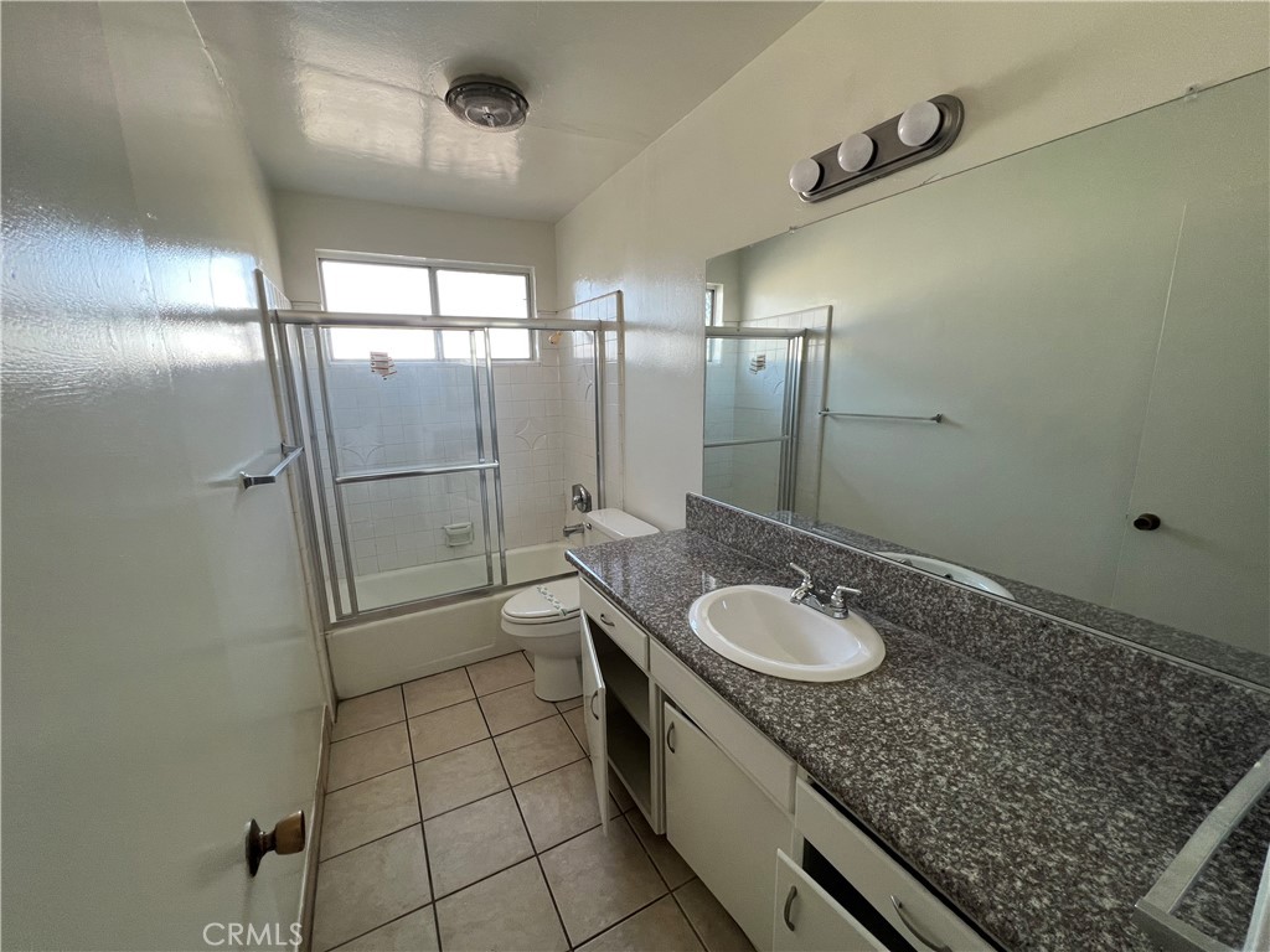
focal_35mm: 13
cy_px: 476
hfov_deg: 106.2
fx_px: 477
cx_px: 635
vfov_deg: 89.9
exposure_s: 1/99
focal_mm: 1.57
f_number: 1.8
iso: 100
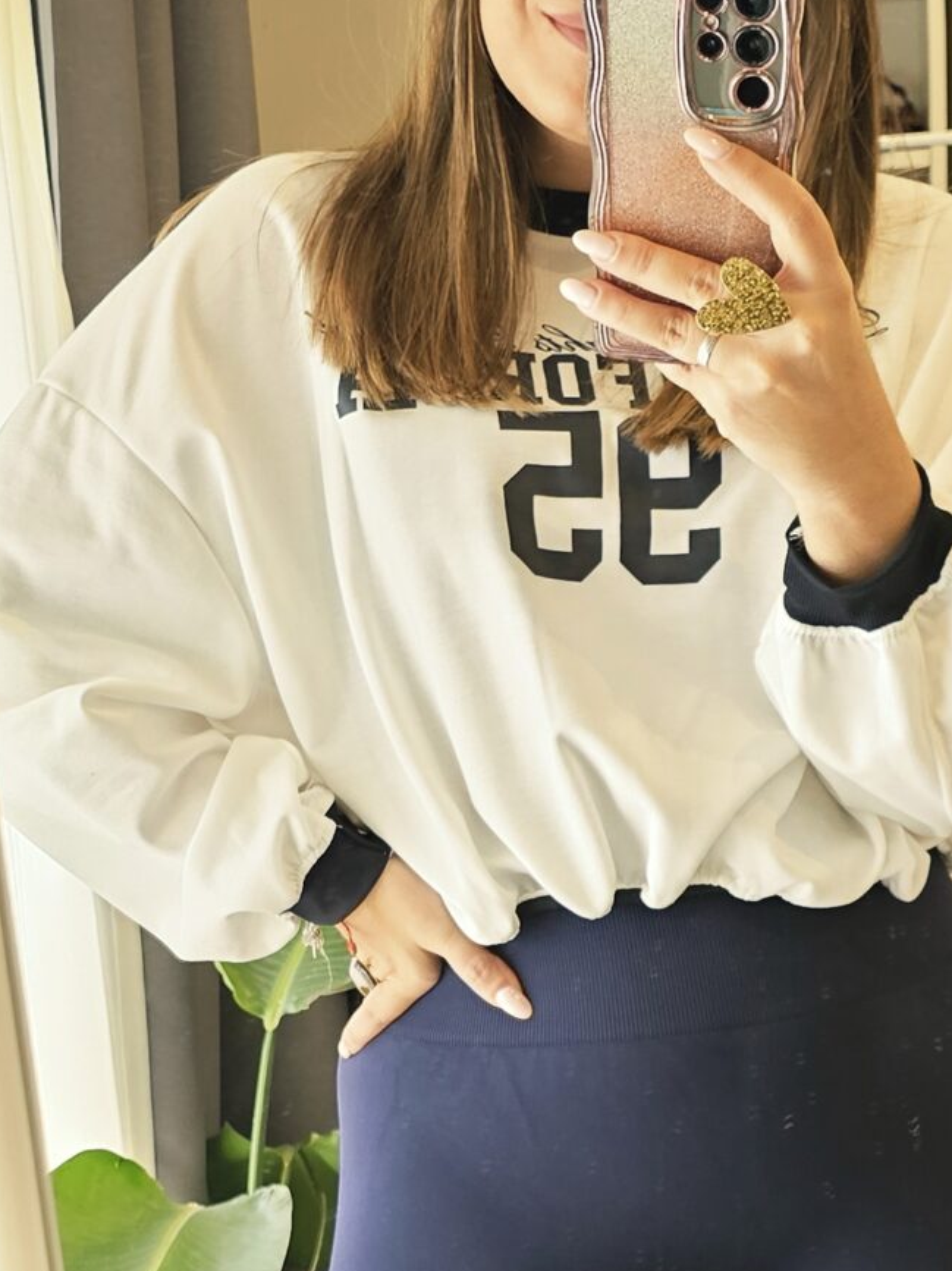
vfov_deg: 27.9
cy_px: 1046
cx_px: 368
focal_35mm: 68
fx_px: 2495
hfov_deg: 21.6
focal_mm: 6.3
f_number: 1.7
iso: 160
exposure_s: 1/100
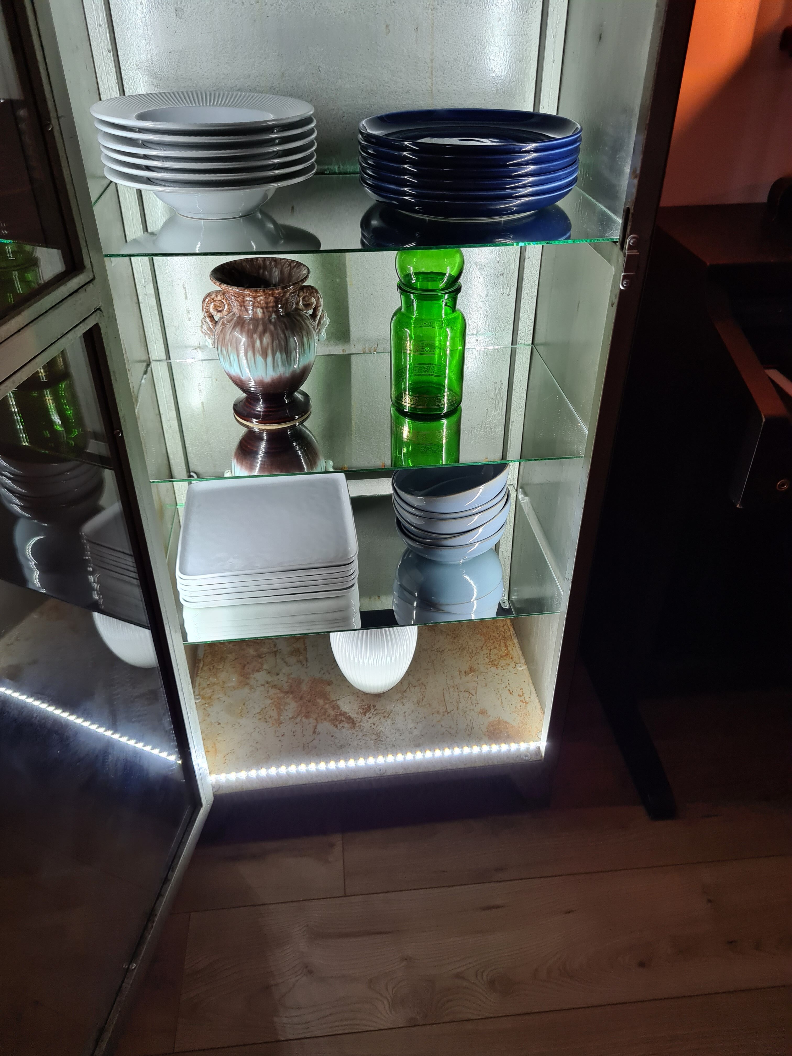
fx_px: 793
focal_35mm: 26
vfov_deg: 67.3
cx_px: 396
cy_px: 528
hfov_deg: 53.1
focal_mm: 5.4
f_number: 1.8
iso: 200
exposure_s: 1/50
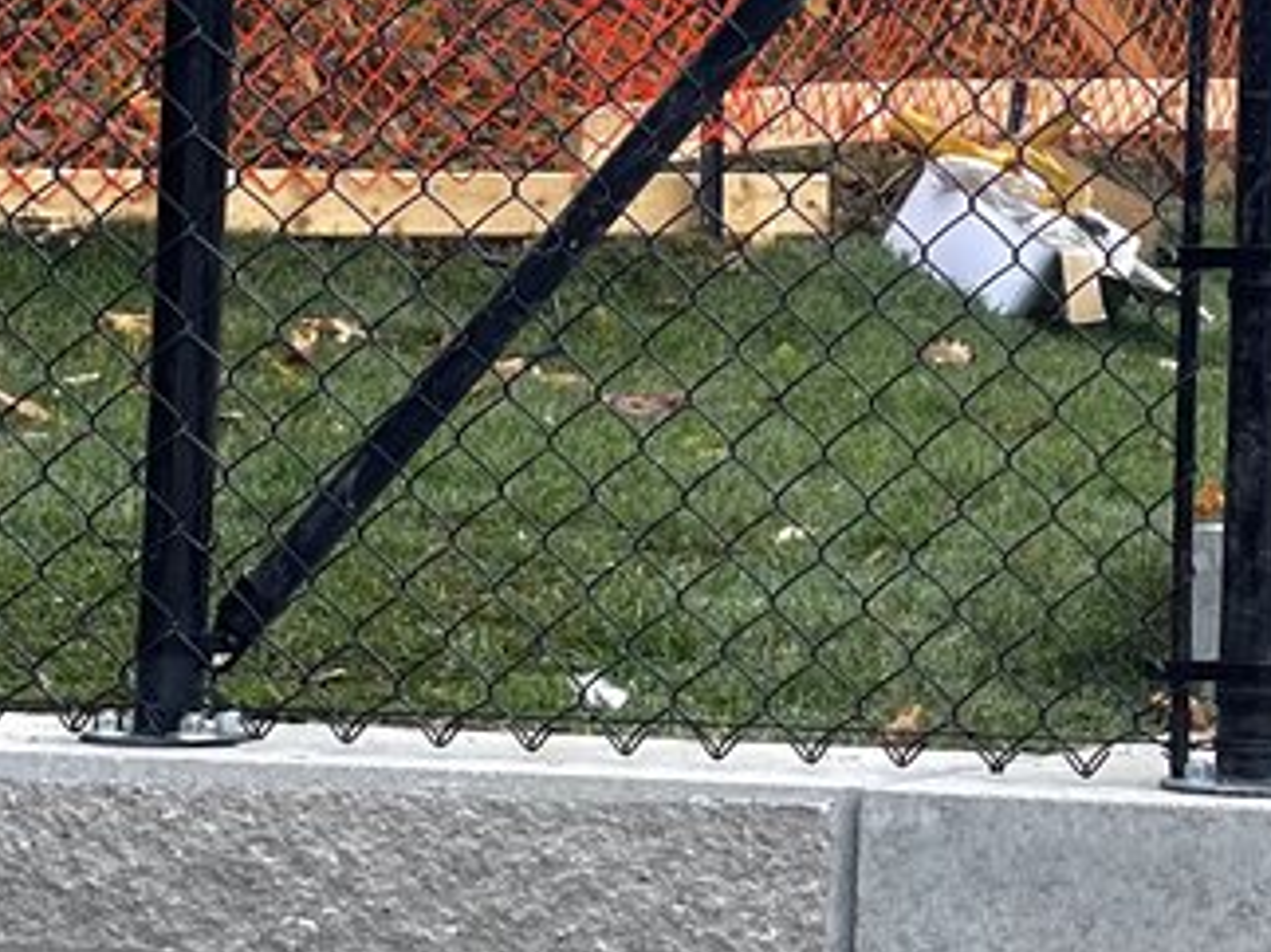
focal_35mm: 238
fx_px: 8735
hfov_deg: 8.2
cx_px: 1763
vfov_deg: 6.2
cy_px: 212
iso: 25
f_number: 2.2
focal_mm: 7.5
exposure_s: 1/174
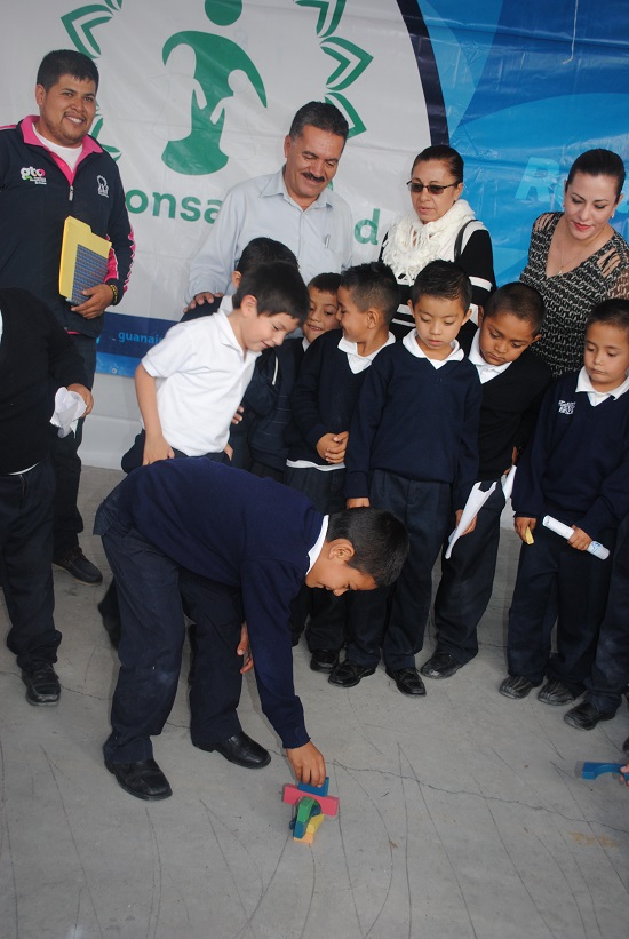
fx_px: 940
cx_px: 314
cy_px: 470
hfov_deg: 37.0
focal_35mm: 36
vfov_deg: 53.1
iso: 200
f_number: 4
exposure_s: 1/60
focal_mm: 24
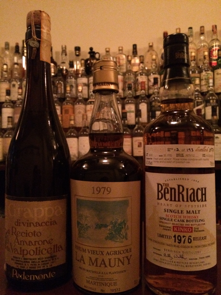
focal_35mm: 29
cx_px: 110
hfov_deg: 48.2
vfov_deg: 61.7
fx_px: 247
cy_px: 148
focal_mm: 4.15
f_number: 2.2
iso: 1250
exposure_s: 1/15
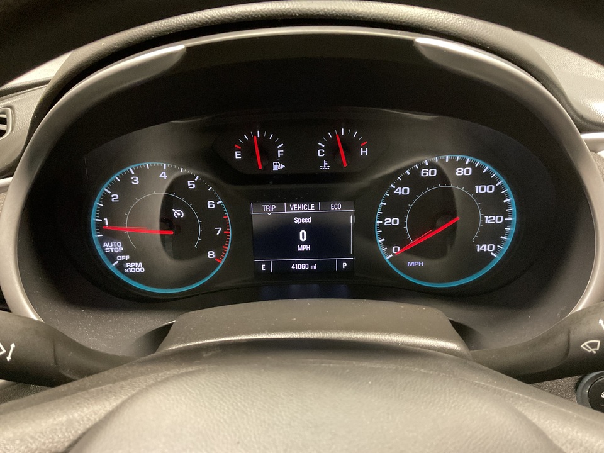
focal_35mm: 29
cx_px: 302
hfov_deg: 61.7
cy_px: 226
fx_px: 506
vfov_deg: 48.2
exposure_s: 1/30
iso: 500
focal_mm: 3
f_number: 1.8
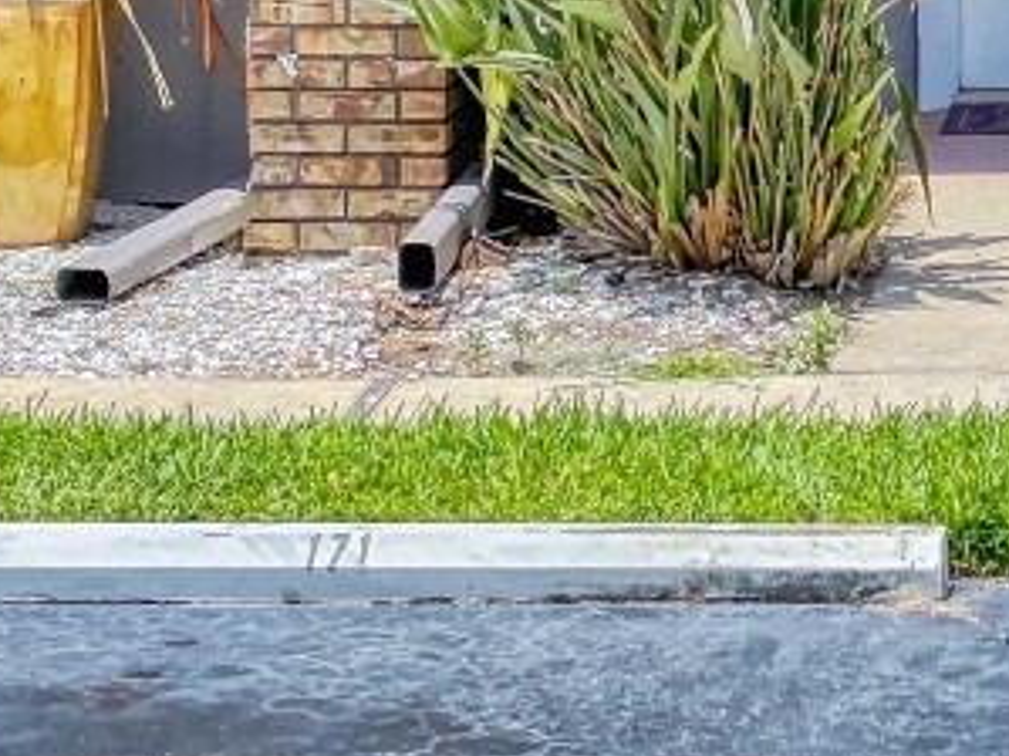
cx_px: 1191
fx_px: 5186
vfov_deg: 8.2
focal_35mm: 178
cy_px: -408
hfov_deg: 10.9
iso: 32
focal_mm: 6
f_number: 2
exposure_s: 1/1916
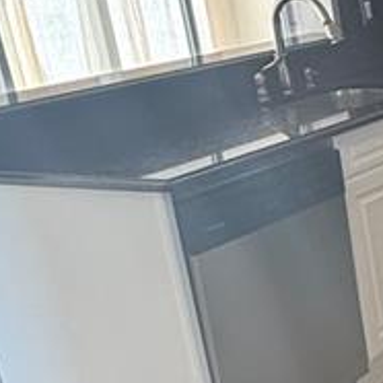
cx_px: 756
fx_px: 1001
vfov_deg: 21.6
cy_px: 235
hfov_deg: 16.6
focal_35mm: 80
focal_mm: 2.22
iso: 160
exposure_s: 1/120
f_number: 2.2
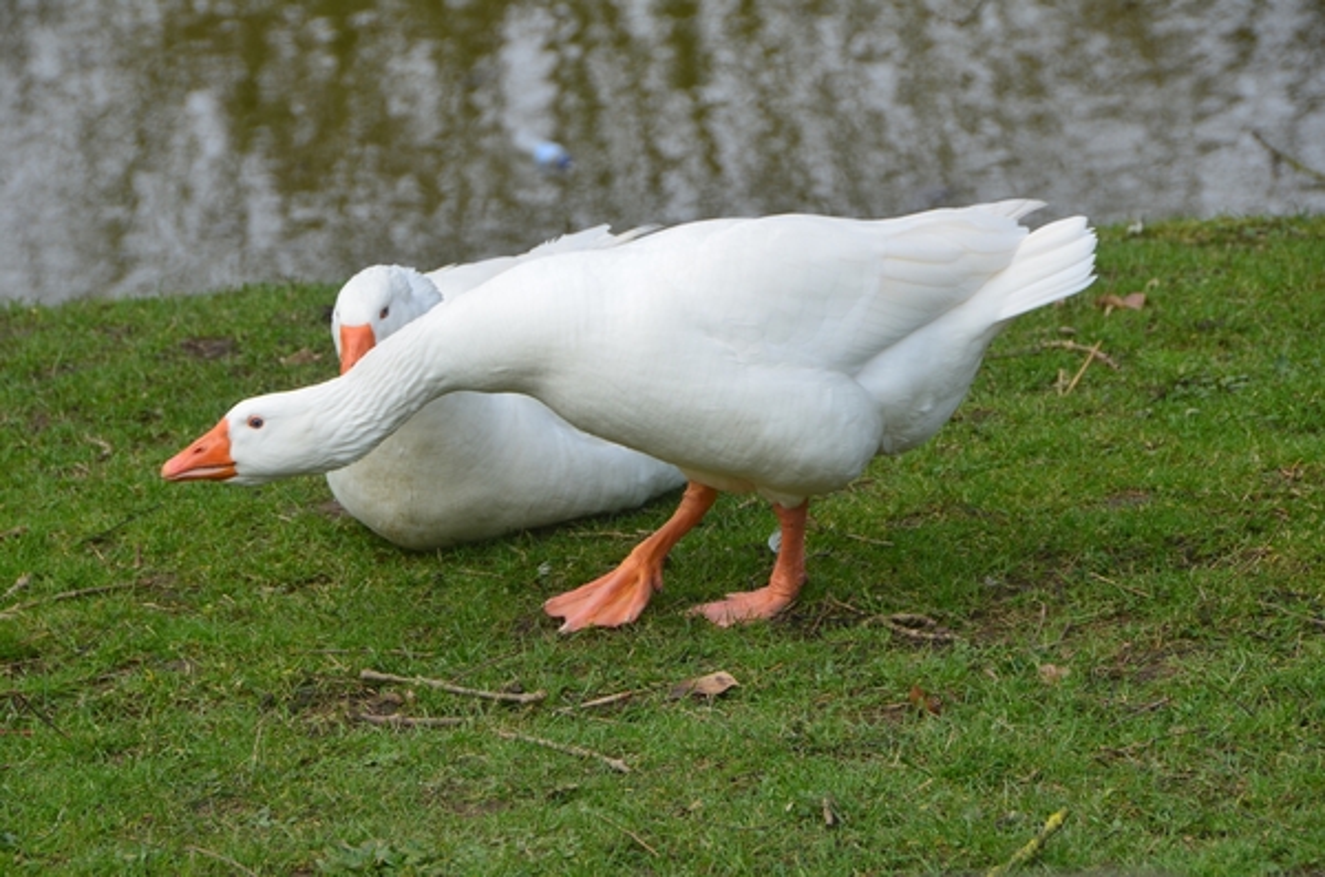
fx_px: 9363
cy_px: 438
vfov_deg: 5.4
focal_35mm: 255
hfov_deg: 8.1
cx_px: 662
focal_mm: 170
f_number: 10
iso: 320
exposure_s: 1/250
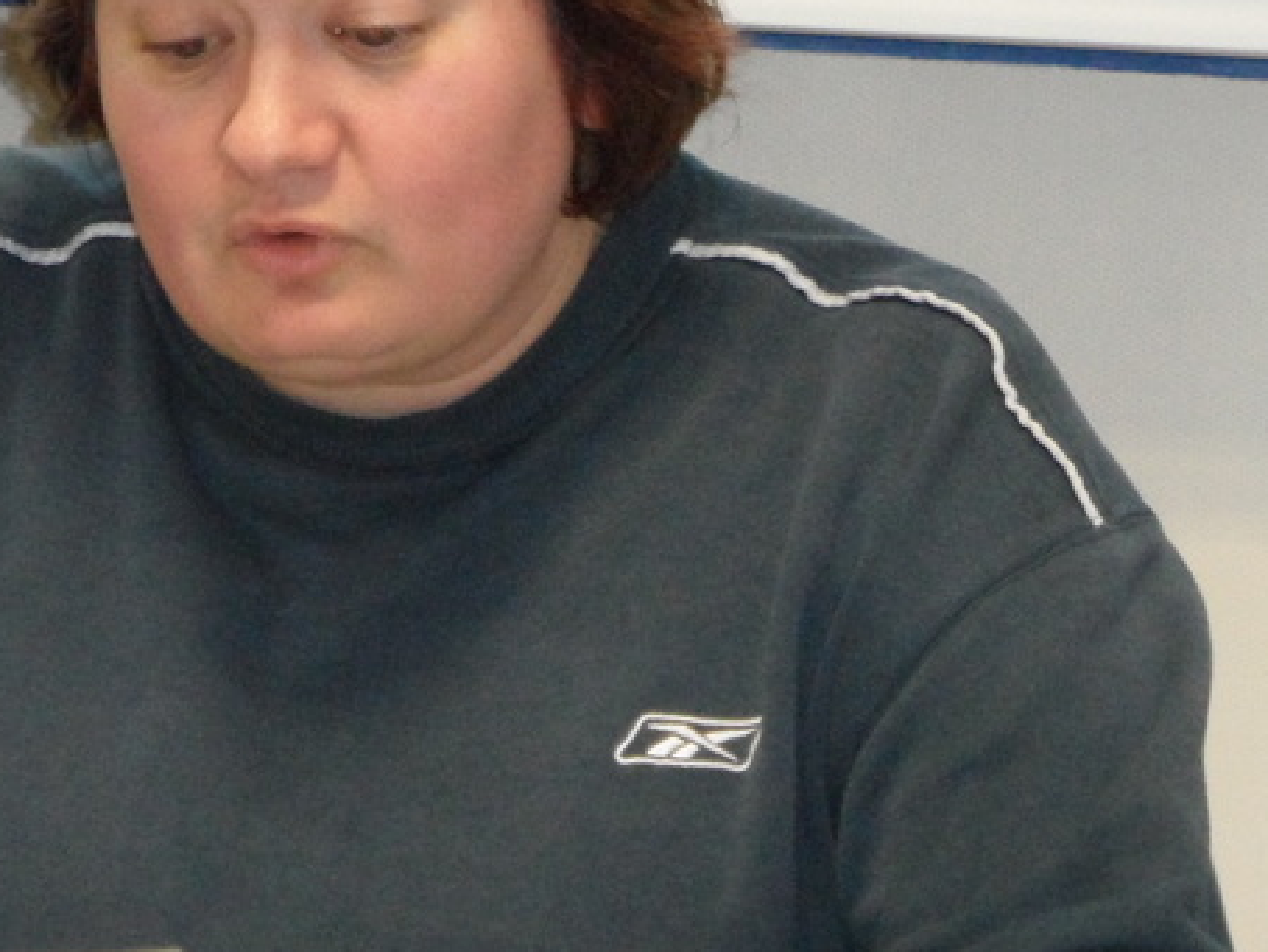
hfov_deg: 6.2
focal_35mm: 317
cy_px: 329
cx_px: 338
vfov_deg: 4.7
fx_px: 11618
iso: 640
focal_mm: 24.6
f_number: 4.4
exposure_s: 1/60
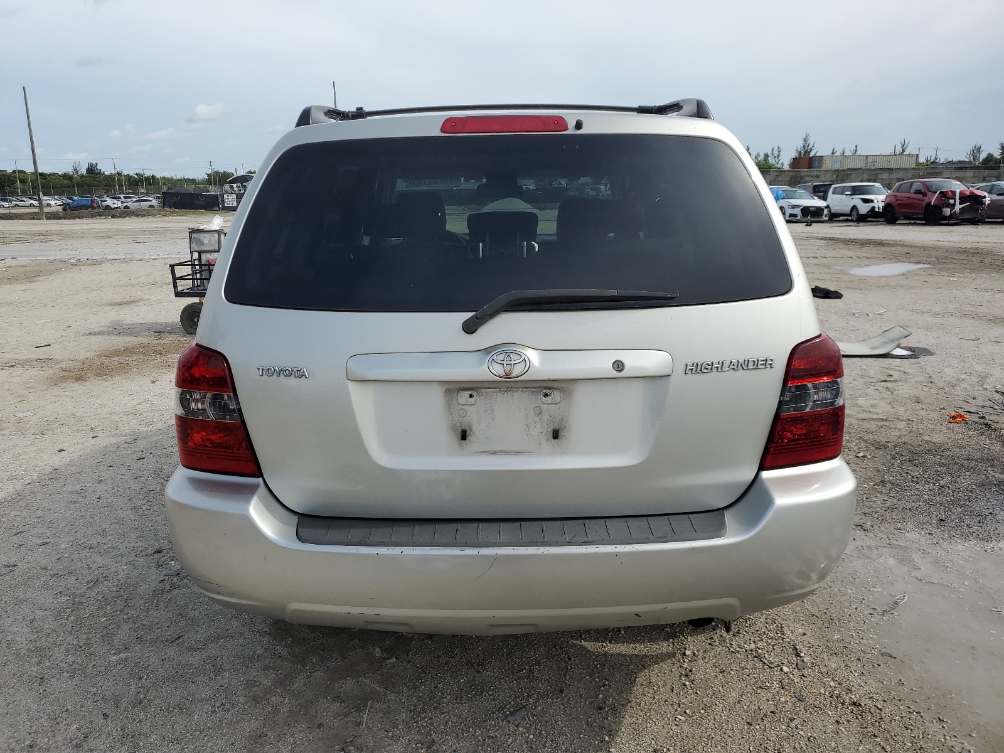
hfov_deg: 67.3
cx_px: 502
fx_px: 754
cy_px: 376
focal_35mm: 26
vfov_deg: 53.1
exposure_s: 1/3333
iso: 50
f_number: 1.5
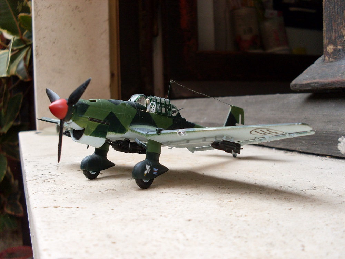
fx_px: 379
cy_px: 130
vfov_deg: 37.7
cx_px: 172
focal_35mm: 38
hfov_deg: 49.0
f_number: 2.8
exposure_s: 1/90
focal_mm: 6.3
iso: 80
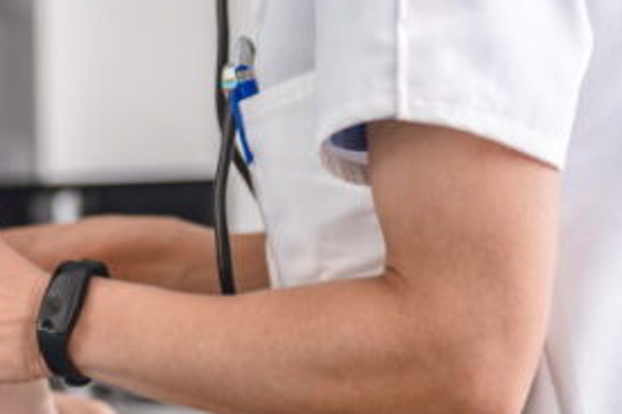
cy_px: 260
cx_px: -34
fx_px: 1882
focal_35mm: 109
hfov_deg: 18.2
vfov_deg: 12.5
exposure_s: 1/250
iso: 100
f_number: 2.8
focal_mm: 50
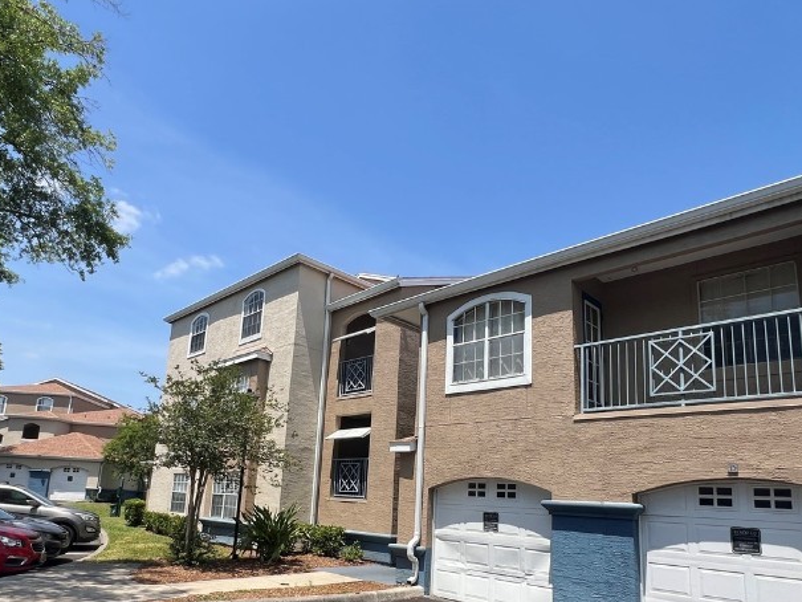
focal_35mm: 22
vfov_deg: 59.7
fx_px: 510
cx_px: 366
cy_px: 400
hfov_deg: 76.2
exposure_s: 1/1815
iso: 32
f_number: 1.8
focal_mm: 1.57
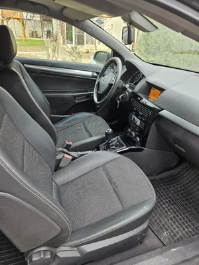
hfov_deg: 58.9
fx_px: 176
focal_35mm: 23
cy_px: 132
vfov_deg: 73.9
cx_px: 100
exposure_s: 1/100
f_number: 1.8
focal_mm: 5.4
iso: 50
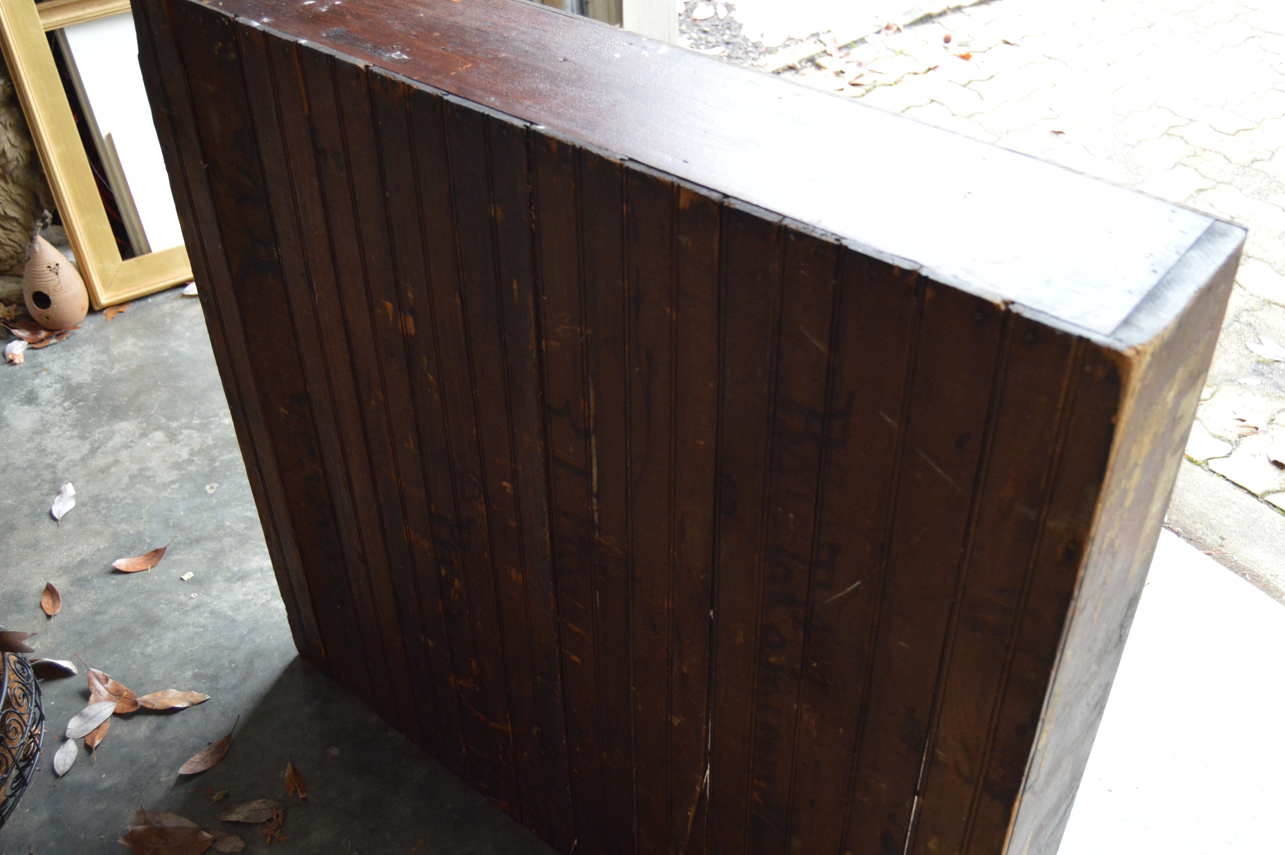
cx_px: 642
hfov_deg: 55.1
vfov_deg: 38.3
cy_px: 428
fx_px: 1230
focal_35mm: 34
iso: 1800
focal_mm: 23
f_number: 3.8
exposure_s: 1/60
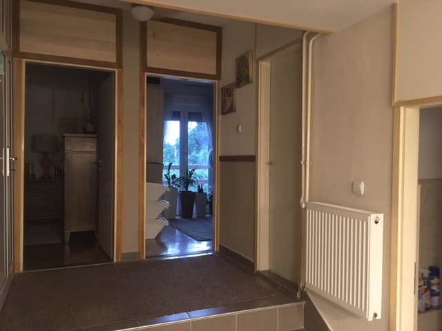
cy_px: 166
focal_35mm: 29
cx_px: 221
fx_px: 370
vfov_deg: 48.2
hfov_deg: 61.7
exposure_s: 1/17
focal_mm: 4.15
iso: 400
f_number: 2.2
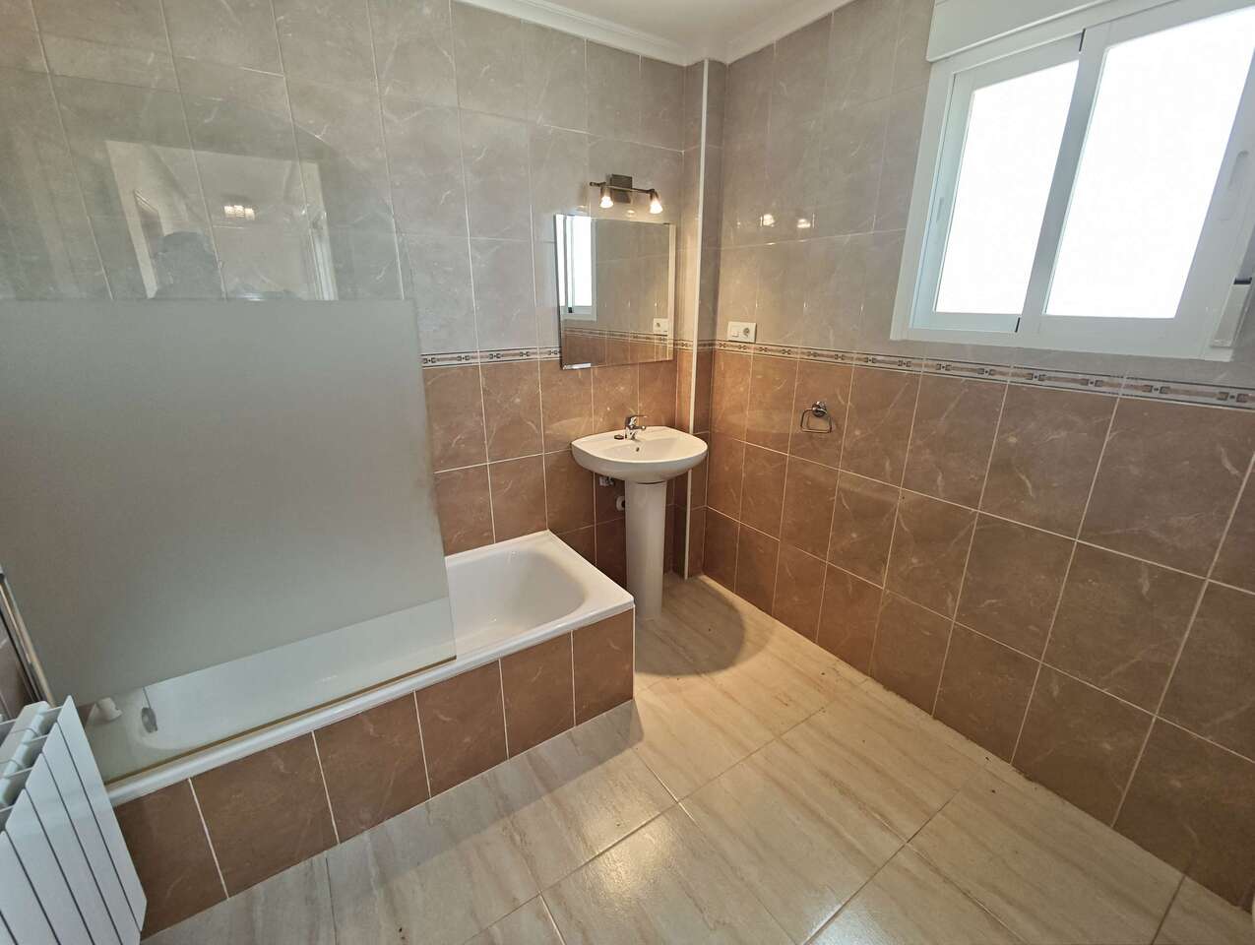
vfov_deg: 85.8
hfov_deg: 102.0
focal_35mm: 14
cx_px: 628
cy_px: 472
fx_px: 508
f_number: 2.2
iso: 160
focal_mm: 2.16
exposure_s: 1/50
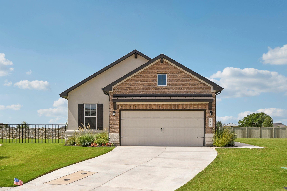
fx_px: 287
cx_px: 144
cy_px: 96
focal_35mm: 36
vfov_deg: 36.9
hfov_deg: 53.1
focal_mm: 24
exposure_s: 1/1250
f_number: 8
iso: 400
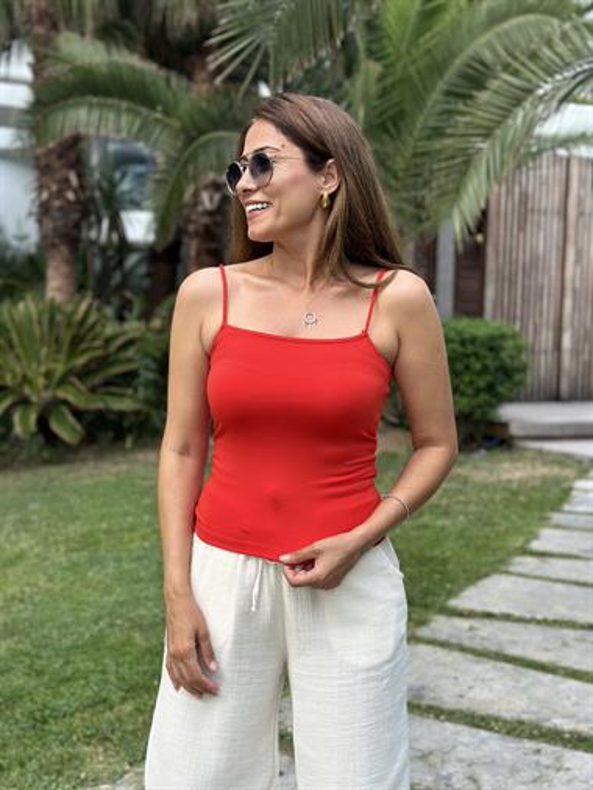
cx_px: 296
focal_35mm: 48
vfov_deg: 39.6
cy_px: 395
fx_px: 1095
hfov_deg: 30.3
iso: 80
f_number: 1.78
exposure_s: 1/441
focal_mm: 6.86
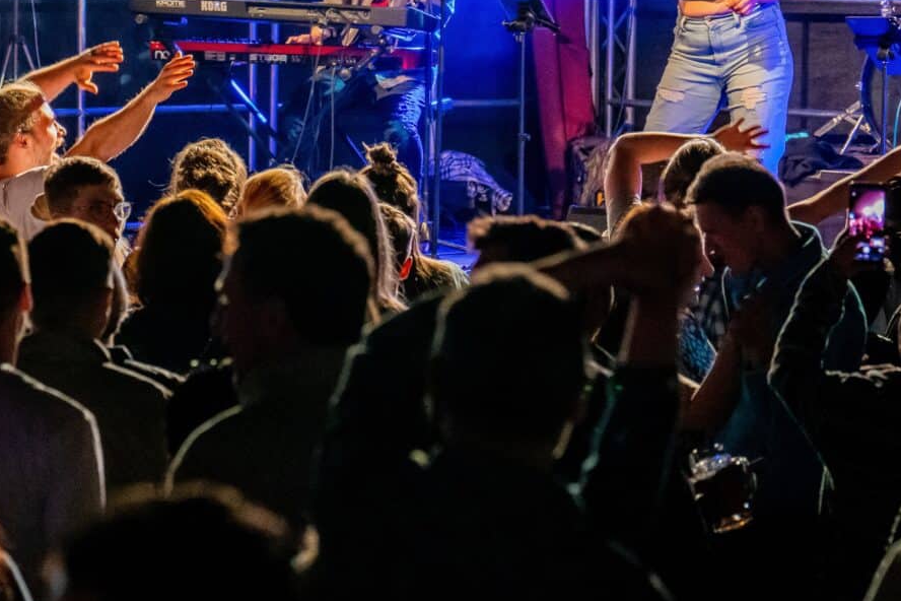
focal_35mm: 226
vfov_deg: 6.1
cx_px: 334
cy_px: 6
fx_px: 5656
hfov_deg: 9.1
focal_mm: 98
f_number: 4.5
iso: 6400
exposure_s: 1/125
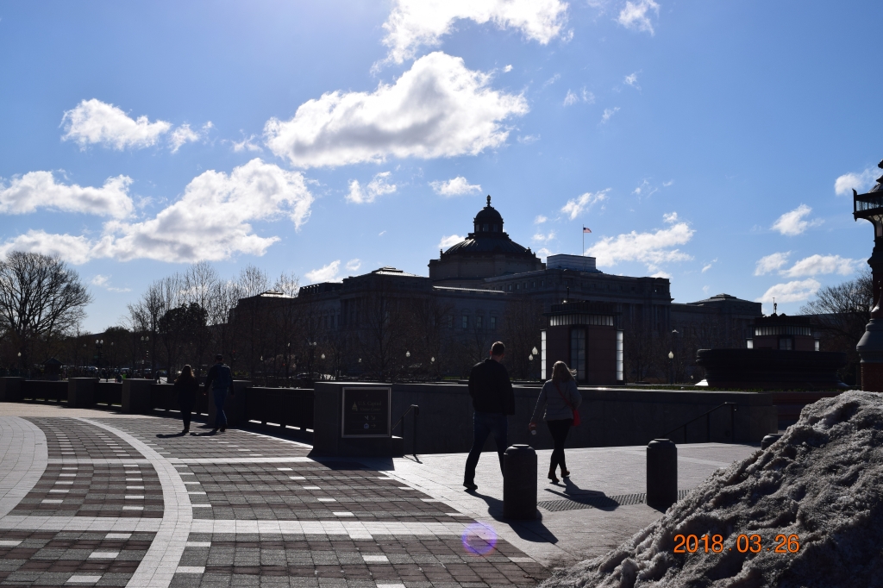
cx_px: 442
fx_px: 919
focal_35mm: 38
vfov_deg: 35.5
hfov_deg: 51.3
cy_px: 294
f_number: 13
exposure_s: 1/800
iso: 200
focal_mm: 25
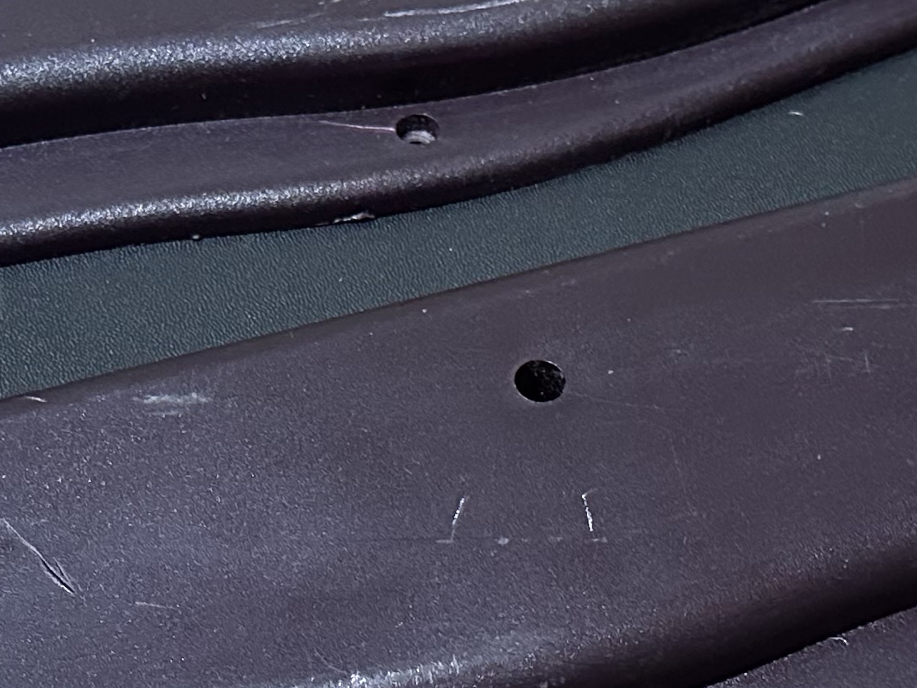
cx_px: 365
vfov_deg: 16.8
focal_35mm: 88
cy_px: 397
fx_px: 2331
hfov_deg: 22.2
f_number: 1.78
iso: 1000
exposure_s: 1/42
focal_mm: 6.86
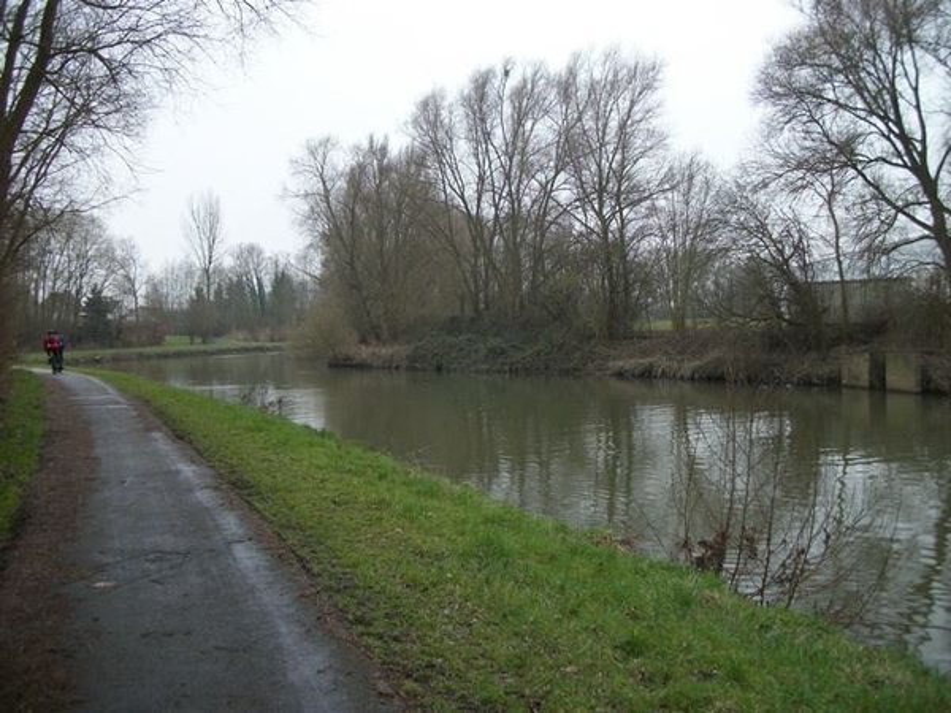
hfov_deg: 56.8
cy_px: 356
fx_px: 879
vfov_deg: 44.2
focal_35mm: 32
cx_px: 476
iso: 80
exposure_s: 1/125
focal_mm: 5.7
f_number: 2.9
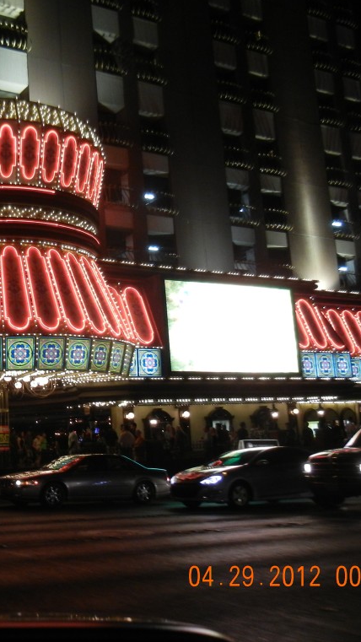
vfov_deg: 46.4
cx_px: 22
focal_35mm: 44
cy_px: 320
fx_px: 749
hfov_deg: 26.0
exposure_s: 1/55.7
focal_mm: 5.4
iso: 400
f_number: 3.5
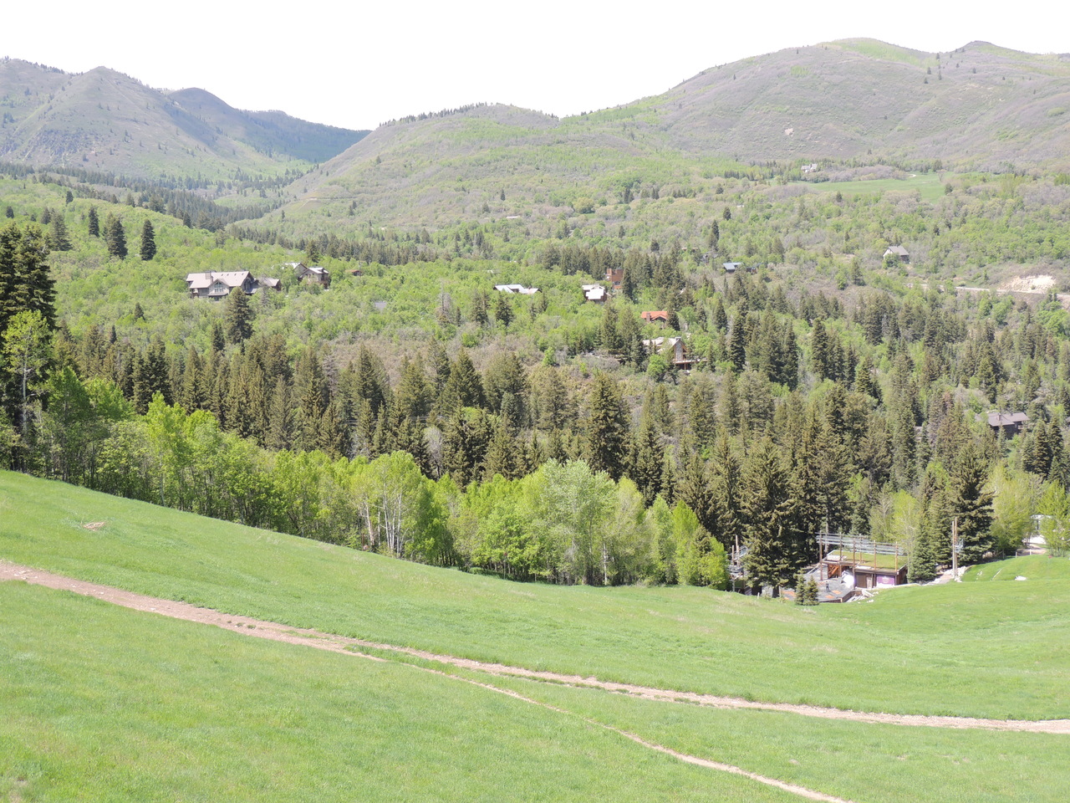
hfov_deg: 46.8
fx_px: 1236
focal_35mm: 40
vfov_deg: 36.0
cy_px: 402
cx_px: 535
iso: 100
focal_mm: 7.1
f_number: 3.3
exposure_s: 1/400
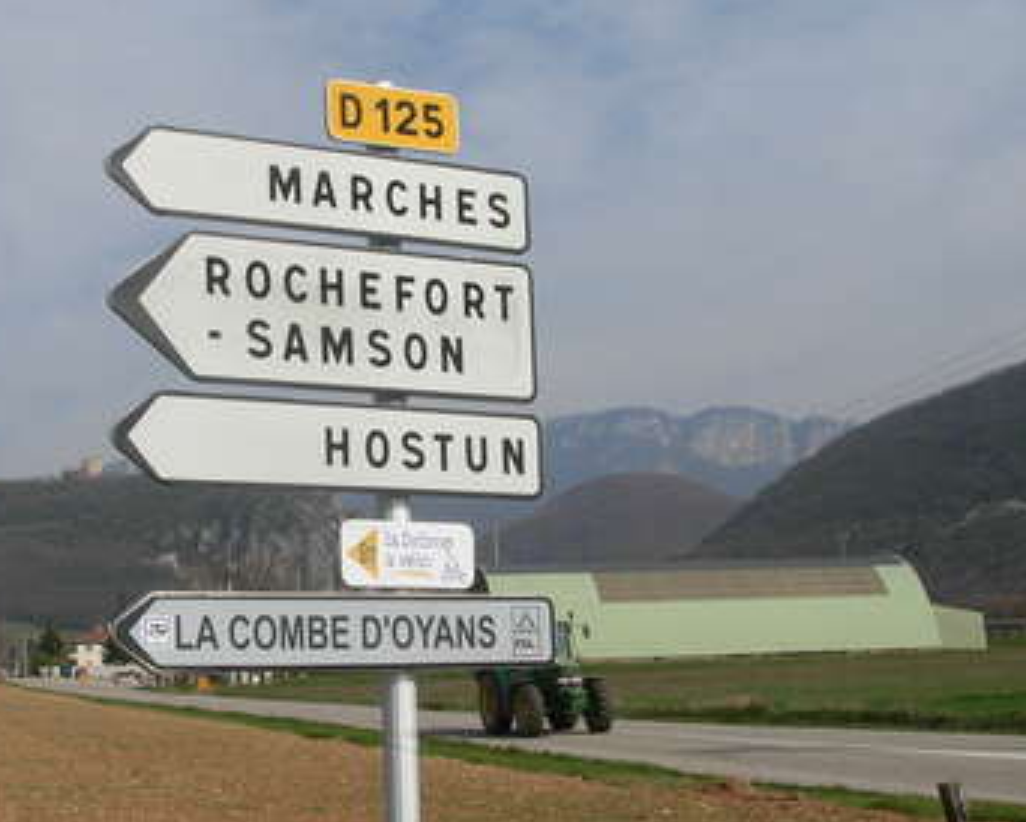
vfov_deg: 23.5
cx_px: 282
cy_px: 474
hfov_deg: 28.8
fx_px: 1975
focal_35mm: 65
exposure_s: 1/790
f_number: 4.9
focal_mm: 6.3
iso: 79
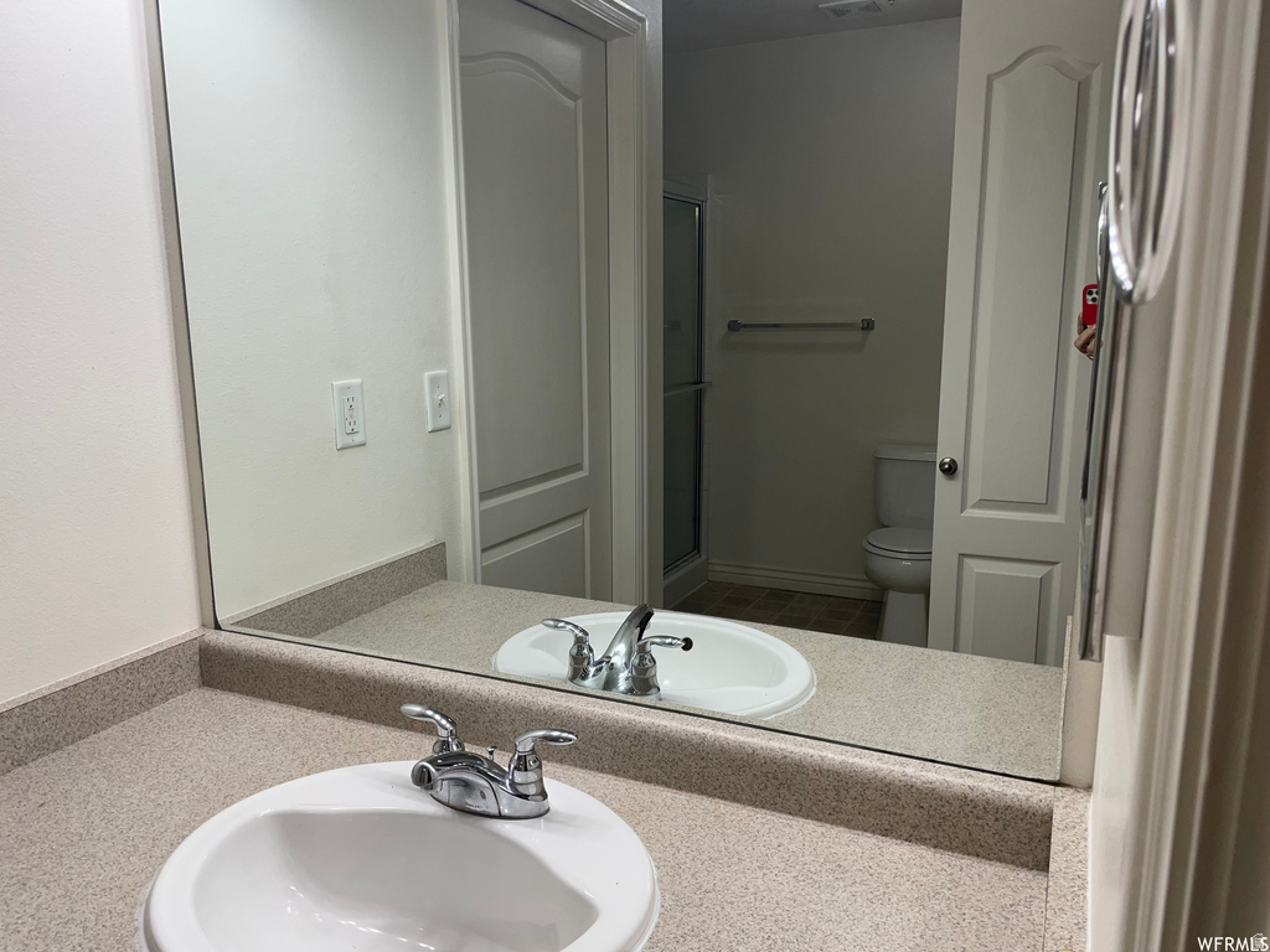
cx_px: 635
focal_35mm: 26
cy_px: 476
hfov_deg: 67.3
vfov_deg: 53.1
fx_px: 954
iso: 40
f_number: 1.6
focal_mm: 4.2
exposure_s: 1/120
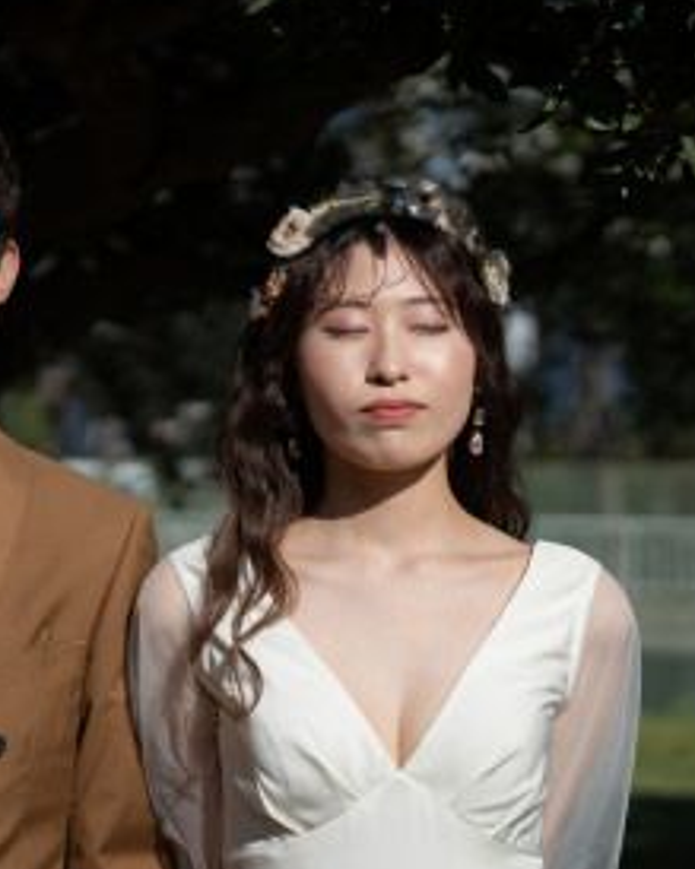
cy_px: 90
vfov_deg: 13.9
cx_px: 136
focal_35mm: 137
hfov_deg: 11.2
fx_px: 3524
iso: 100
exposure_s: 1/6400
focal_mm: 50
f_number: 2
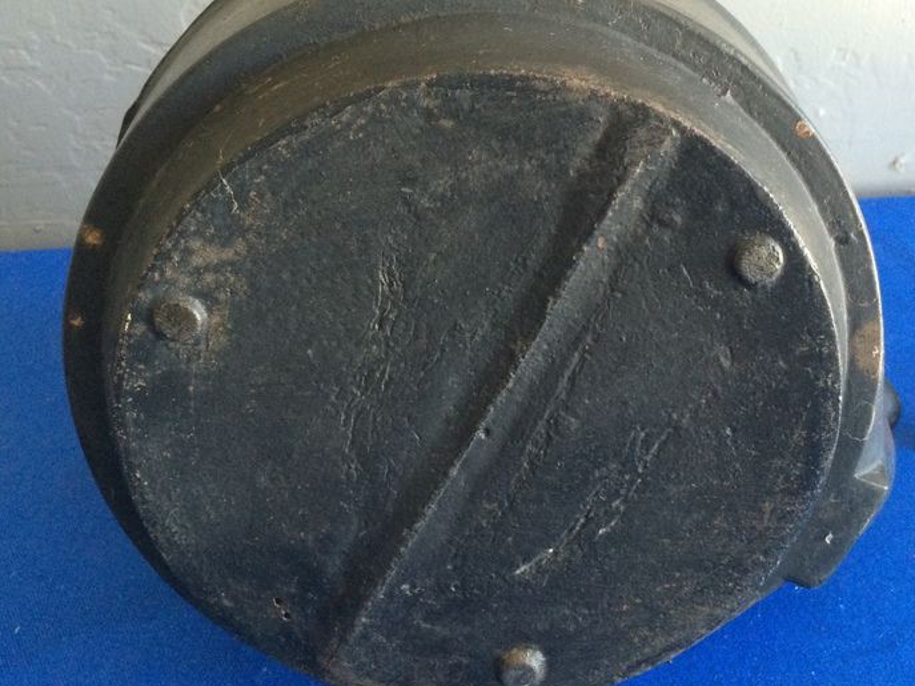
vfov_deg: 37.7
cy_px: 322
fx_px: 1004
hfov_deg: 48.9
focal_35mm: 38
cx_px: 503
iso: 200
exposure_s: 1/30
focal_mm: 4.15
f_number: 2.2
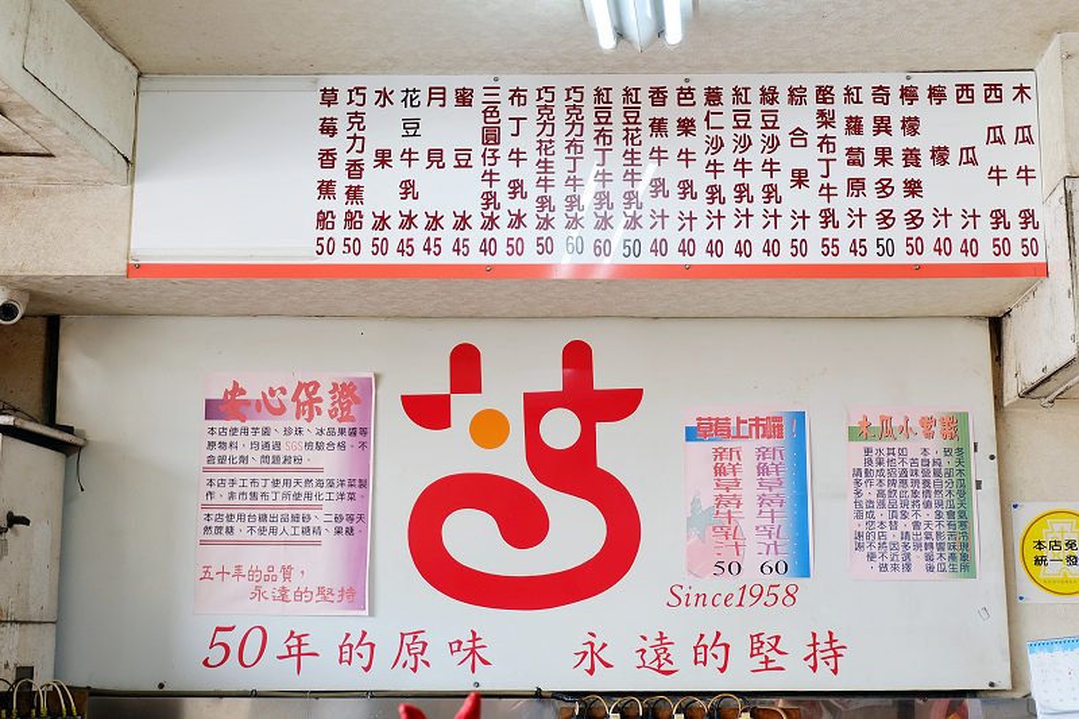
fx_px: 1408
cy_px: 360
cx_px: 540
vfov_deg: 28.6
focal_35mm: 47
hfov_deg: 41.9
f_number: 4.7
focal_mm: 31
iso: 400
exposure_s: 1/45
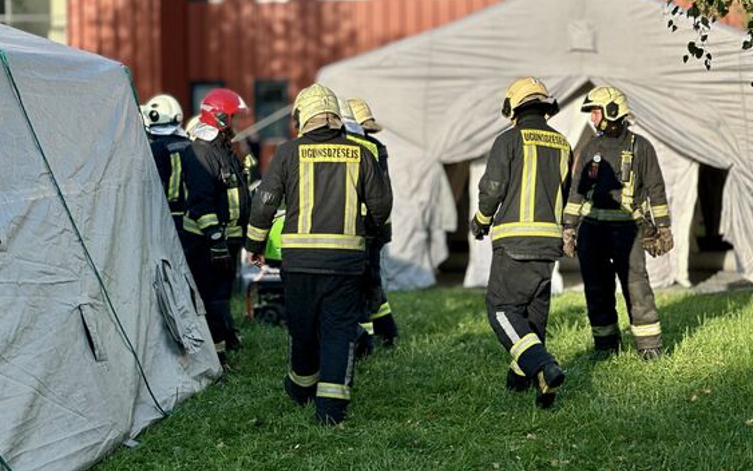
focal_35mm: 87
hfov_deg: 23.8
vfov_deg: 15.0
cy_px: 185
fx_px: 1786
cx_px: 372
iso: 32
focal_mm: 9
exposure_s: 1/436
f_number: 2.8
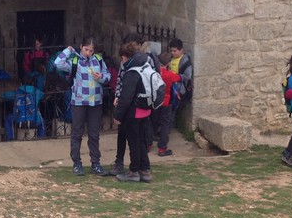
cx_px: 97
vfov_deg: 15.3
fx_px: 808
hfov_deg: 20.4
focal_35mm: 96
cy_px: 73
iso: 50
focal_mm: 4.28
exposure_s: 1/737
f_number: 2.4
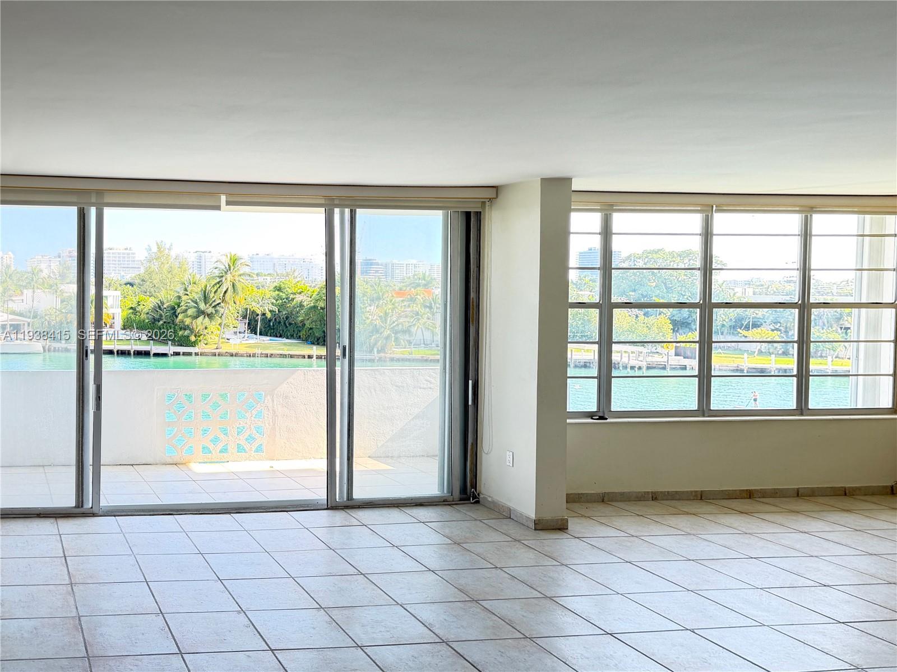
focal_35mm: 24
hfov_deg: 71.6
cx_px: 448
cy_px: 336
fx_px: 622
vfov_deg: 56.8
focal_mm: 6.76
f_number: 1.78
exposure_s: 1/211
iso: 80
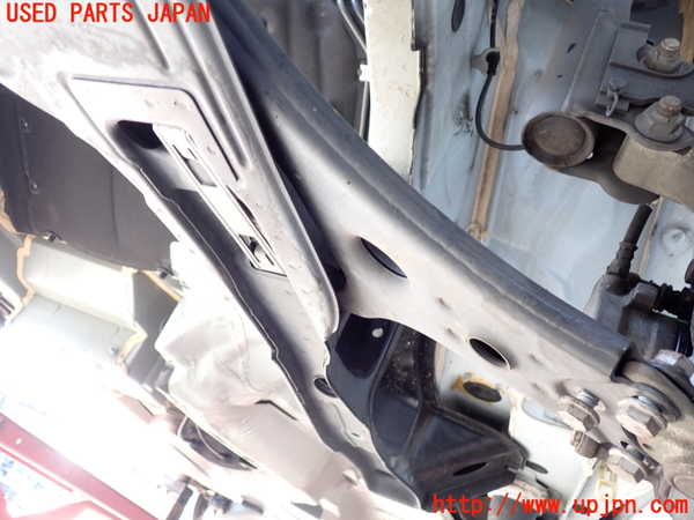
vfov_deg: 46.8
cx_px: 347
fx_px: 601
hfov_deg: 60.0
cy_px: 260
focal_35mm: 30
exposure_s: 1/50
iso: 200
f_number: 2.3
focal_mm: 5.4
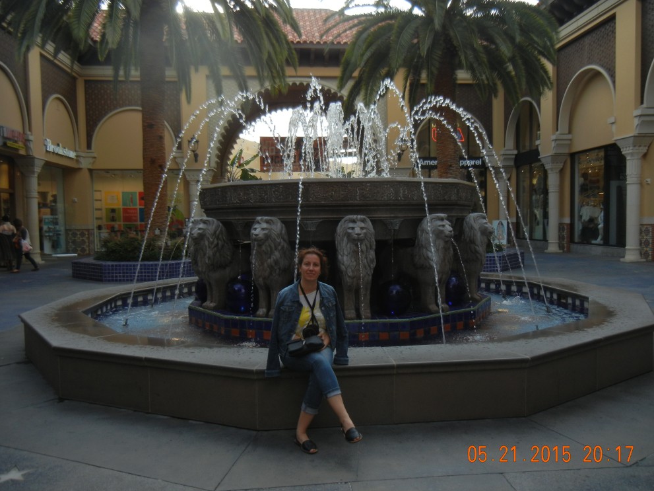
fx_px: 586
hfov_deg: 58.3
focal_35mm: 31
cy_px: 253
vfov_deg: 45.4
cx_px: 337
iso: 160
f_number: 3.5
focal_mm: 5.4
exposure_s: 1/334
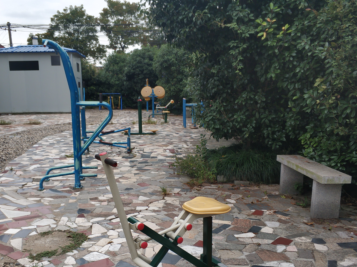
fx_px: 371
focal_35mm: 36
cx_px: 156
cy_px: 171
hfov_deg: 51.3
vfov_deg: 39.3
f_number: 1.8
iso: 143
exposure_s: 1/801
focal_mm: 3.82
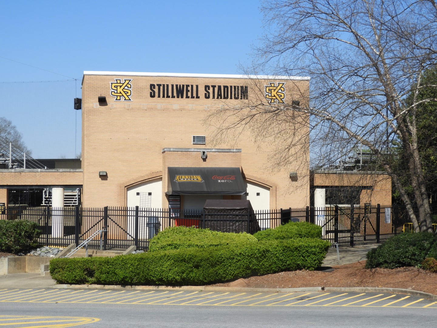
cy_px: 164
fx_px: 1010
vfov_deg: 18.4
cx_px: 218
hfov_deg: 24.4
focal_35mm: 80
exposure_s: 1/800
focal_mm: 14.3
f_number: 4.5
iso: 100
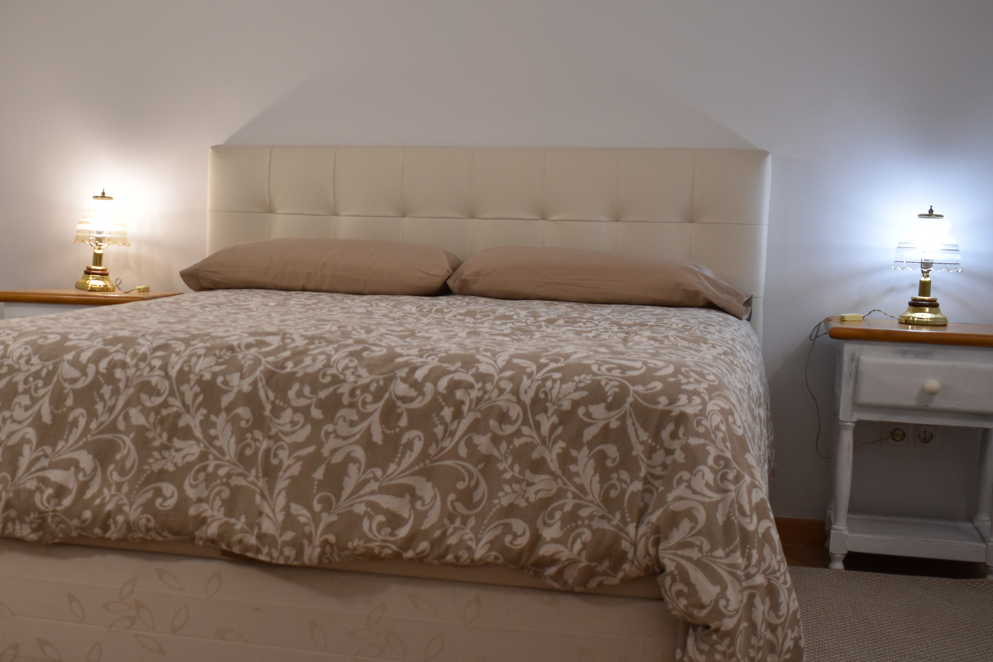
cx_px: 208
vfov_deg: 24.6
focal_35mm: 55
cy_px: 385
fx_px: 1513
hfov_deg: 35.2
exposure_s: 1/80
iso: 400
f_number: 4.5
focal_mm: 21
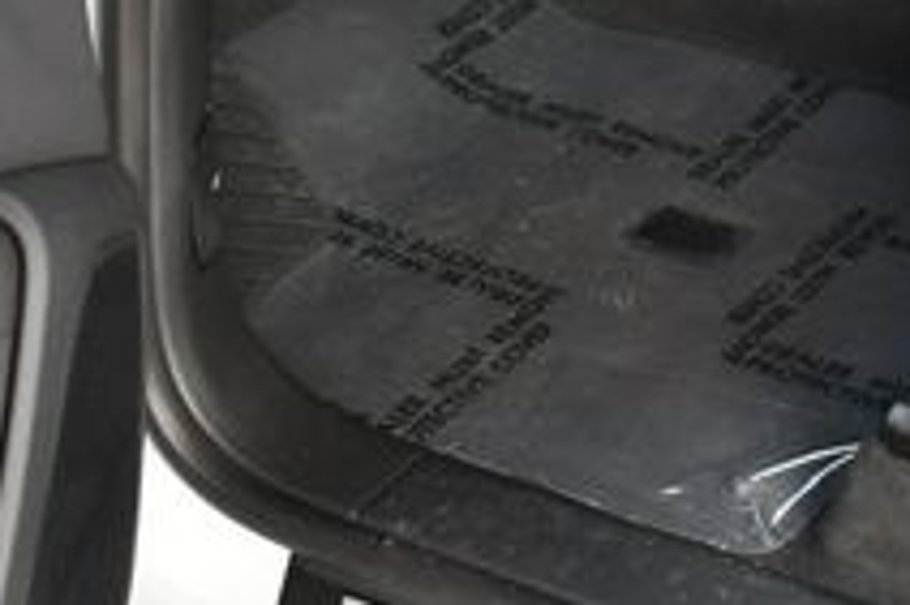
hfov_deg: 17.8
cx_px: 1099
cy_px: -185
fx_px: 2753
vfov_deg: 12.2
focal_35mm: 109
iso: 640
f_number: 3.5
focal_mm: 18
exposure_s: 1/250
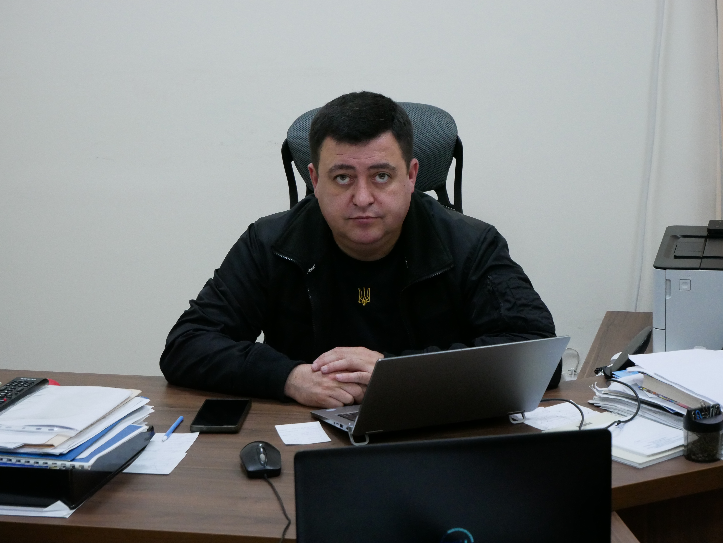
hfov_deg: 24.4
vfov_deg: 18.4
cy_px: 272
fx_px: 1672
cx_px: 362
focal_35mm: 80
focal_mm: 40
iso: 2500
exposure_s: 1/100
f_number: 5.5
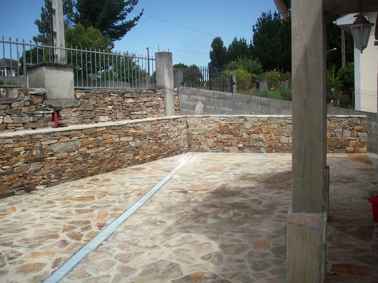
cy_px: 139
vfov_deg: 37.7
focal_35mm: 38
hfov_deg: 49.0
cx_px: 189
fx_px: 415
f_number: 5.6
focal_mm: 6.2
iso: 80
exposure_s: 1/377
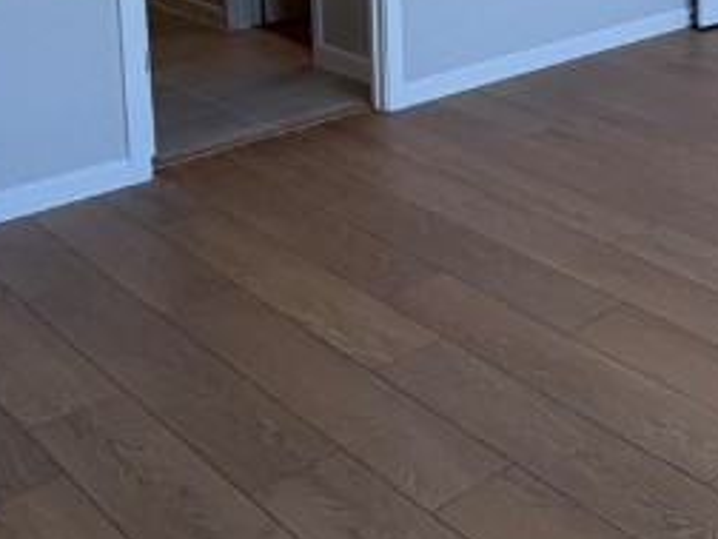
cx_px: 963
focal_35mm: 57
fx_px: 1182
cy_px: -177
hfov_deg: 27.5
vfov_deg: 22.7
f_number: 2.2
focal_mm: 2.22
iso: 125
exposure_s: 1/120
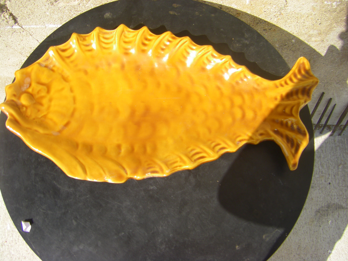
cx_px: 174
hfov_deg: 49.0
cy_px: 130
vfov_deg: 37.7
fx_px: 382
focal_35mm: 38
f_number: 7
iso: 64
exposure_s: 1/125
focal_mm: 6.3
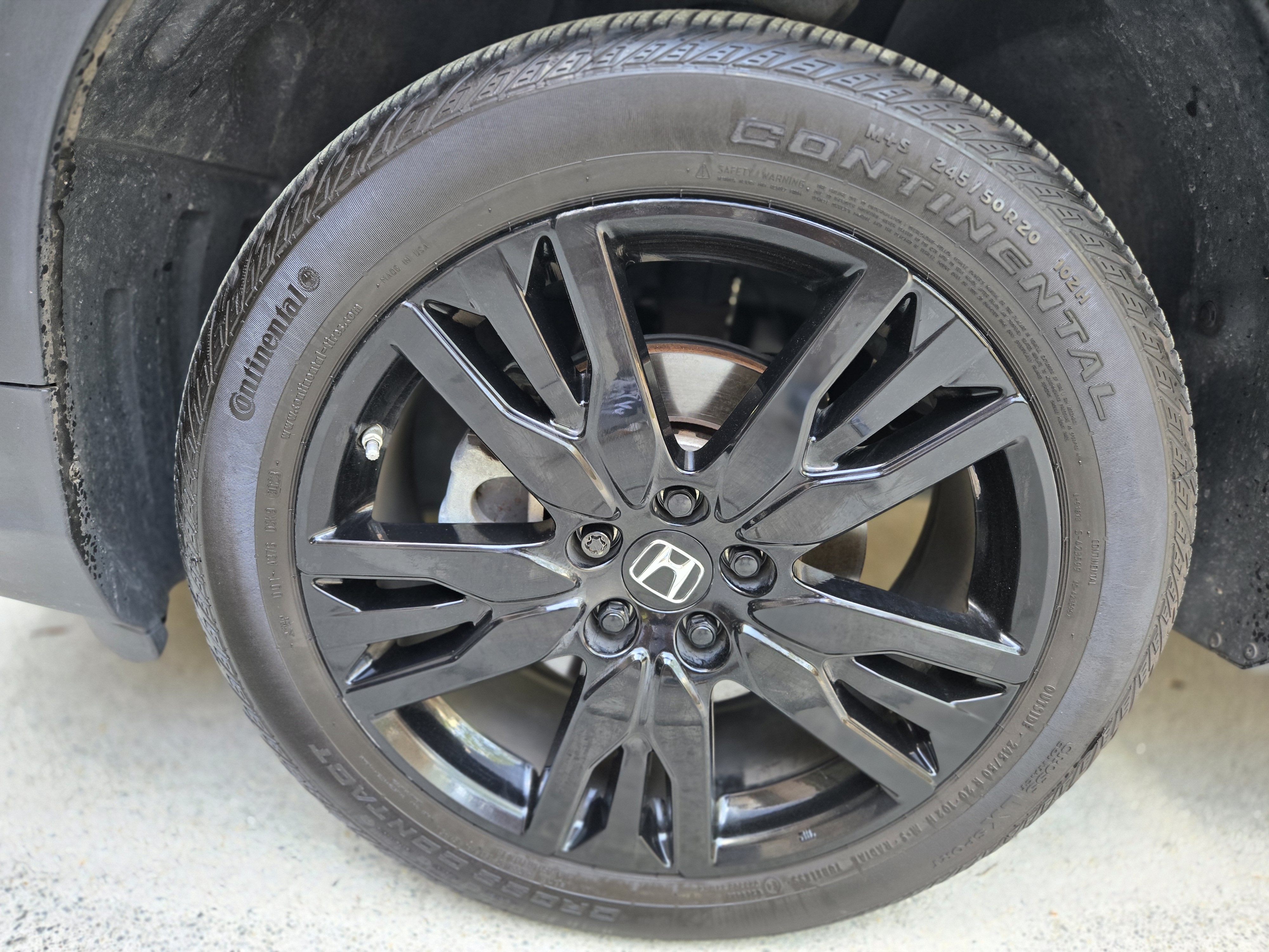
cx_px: 634
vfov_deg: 58.9
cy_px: 476
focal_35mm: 23
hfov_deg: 73.9
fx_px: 843
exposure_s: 1/120
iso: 250
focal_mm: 5.4
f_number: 1.8
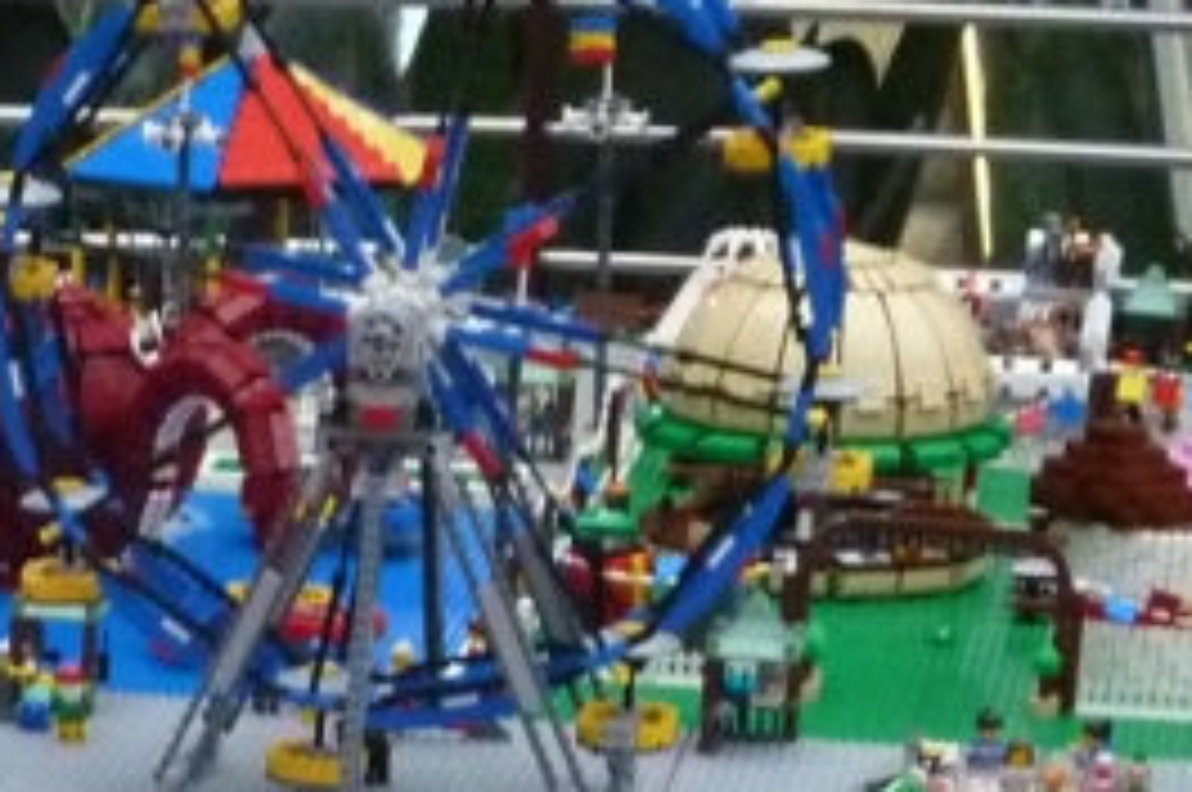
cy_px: 1422
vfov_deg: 8.2
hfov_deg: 12.4
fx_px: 5324
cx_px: -310
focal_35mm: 161
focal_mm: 6.5
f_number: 3.6
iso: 640
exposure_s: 1/30
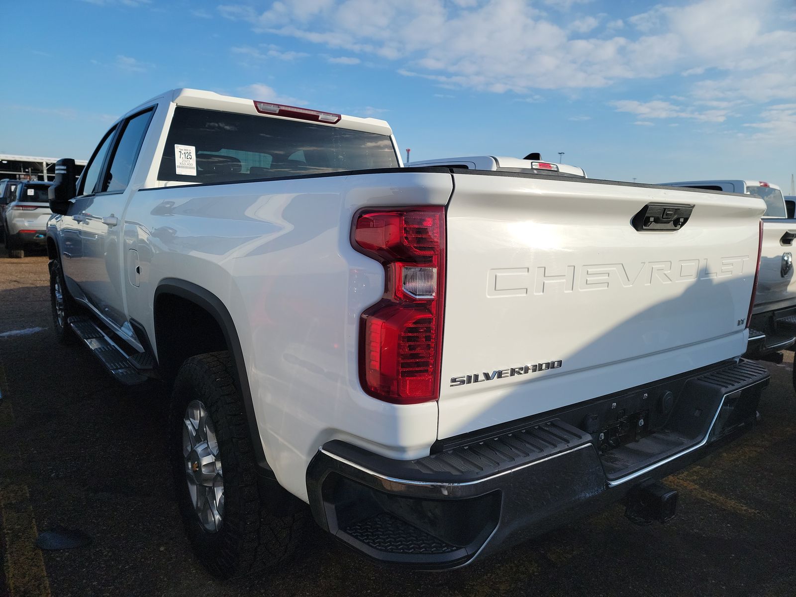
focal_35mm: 24
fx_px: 552
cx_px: 398
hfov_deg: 71.6
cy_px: 298
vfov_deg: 56.8
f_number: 1.8
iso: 50
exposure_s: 1/991
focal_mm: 6.7
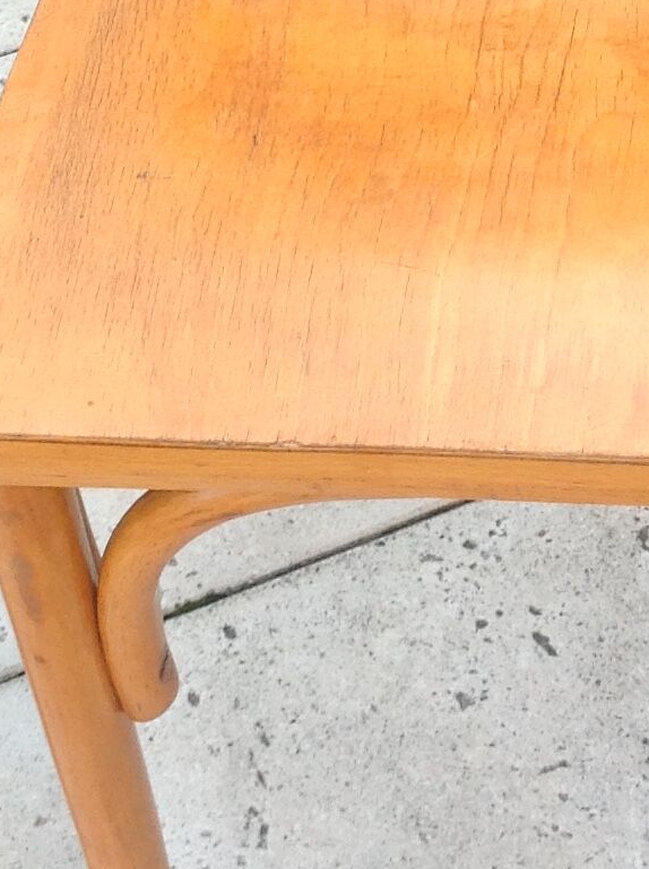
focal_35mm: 118
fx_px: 2959
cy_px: -23
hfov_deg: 12.4
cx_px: 562
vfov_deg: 16.3
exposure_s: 1/217
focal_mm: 4.28
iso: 50
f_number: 2.4
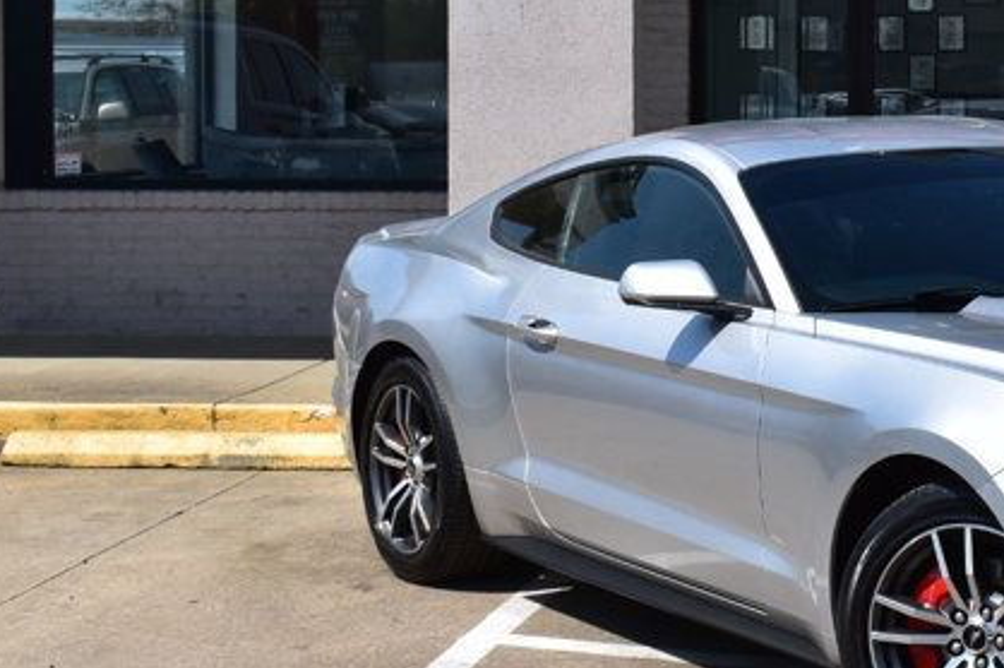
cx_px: 1062
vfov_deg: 13.7
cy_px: 161
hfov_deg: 19.8
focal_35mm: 99
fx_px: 2765
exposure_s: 1/500
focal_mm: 27
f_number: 11
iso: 280
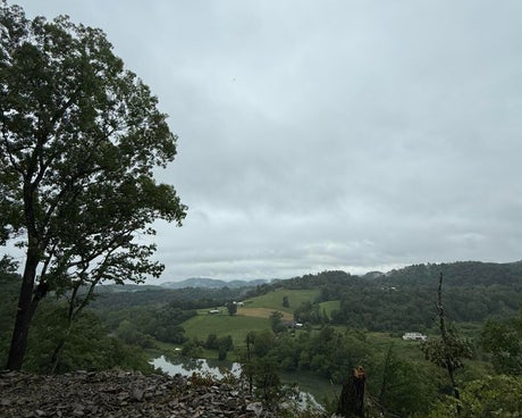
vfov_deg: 70.8
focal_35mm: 19
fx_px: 294
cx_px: 264
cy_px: 220
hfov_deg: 83.3
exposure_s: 1/482
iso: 50
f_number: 2.2
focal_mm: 2.22
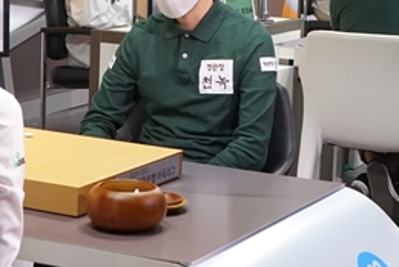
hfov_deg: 23.6
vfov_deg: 15.9
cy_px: 66
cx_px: 218
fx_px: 954
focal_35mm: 86
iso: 800
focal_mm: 31
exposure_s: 1/50
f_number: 4
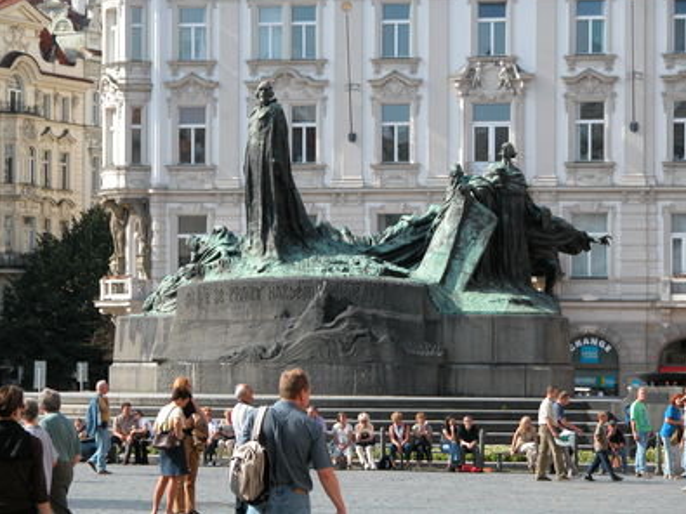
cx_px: 344
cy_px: 255
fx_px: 2972
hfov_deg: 13.2
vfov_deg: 9.9
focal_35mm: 150
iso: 100
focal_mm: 37.7
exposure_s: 1/238
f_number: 4.9
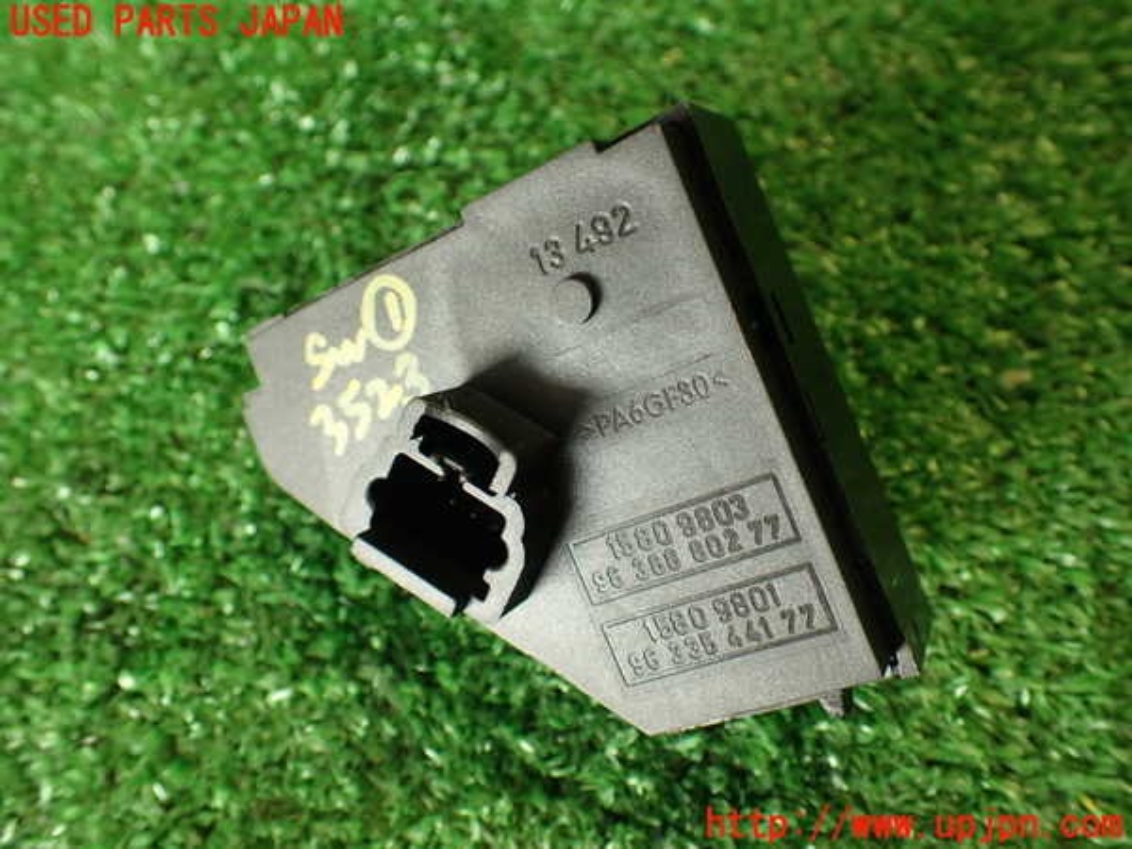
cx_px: 566
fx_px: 1046
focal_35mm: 32
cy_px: 424
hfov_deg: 56.8
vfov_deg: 44.2
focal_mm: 5.79
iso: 200
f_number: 2.4
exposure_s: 1/40
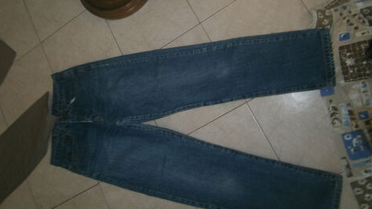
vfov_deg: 39.8
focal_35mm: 29
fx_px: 286
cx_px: 187
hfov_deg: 66.1
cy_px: 71
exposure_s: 1/30
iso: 80
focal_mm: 4.7
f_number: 2.8
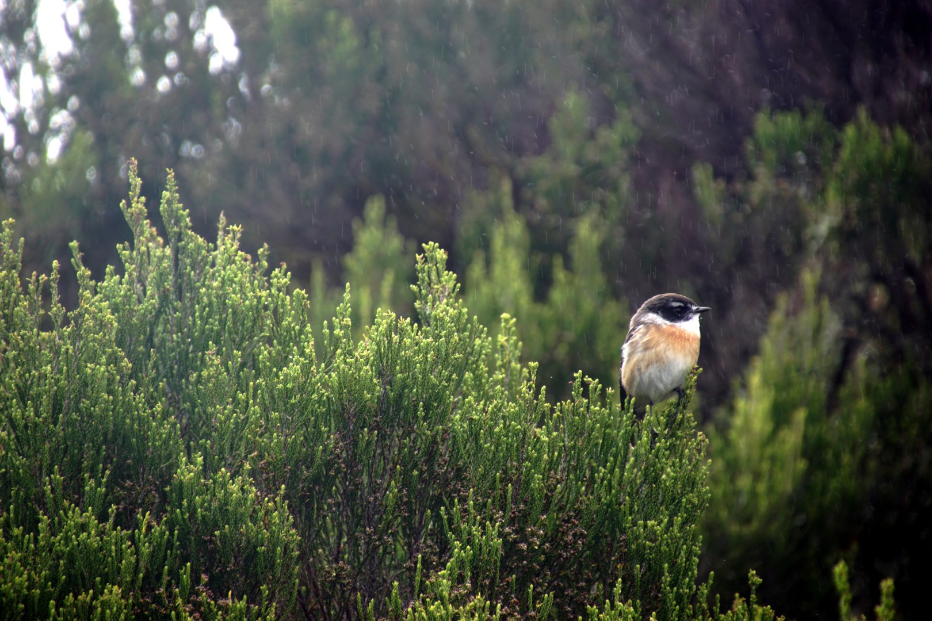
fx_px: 11649
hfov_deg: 4.6
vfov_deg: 3.1
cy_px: 310
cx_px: 466
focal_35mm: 450
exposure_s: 1/100
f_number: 6.3
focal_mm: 300
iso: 100
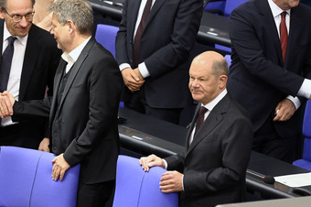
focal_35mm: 411
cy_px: 98
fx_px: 3547
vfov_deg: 3.3
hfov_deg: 5.0
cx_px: 106
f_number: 5.6
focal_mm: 310
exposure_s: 1/400
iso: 10000
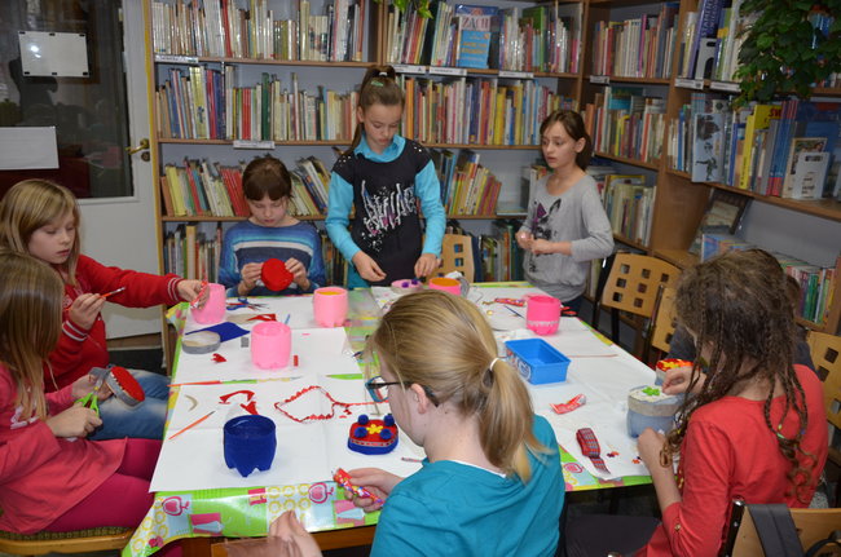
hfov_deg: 59.6
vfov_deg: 41.6
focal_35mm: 32
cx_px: 420
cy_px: 278
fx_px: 735
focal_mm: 21
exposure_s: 1/60
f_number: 3.8
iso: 400
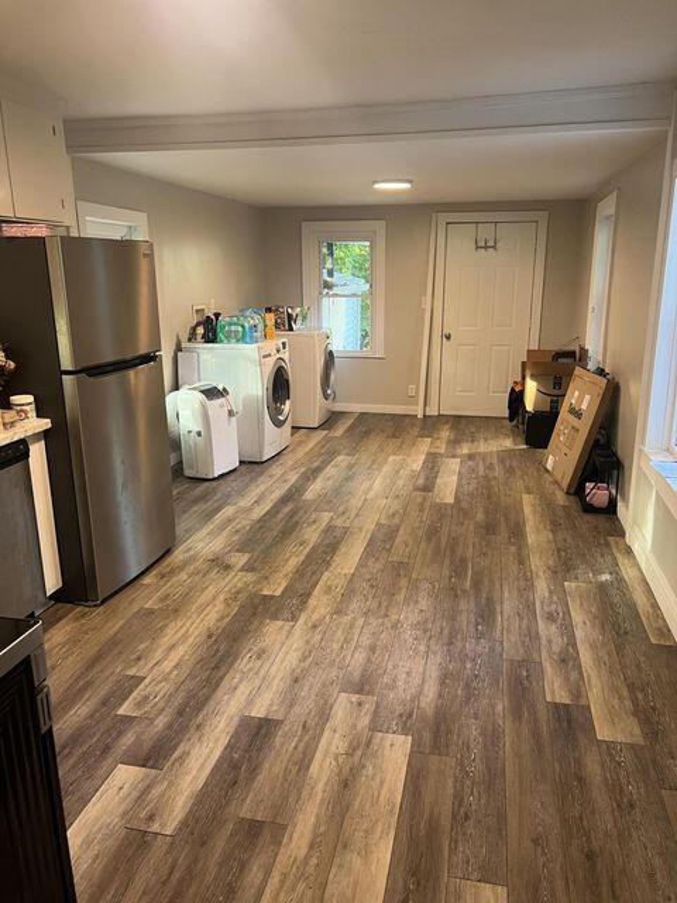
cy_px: 452
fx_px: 678
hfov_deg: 53.1
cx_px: 338
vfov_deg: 67.3
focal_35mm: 26
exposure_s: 1/60
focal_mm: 5.7
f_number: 1.5
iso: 160
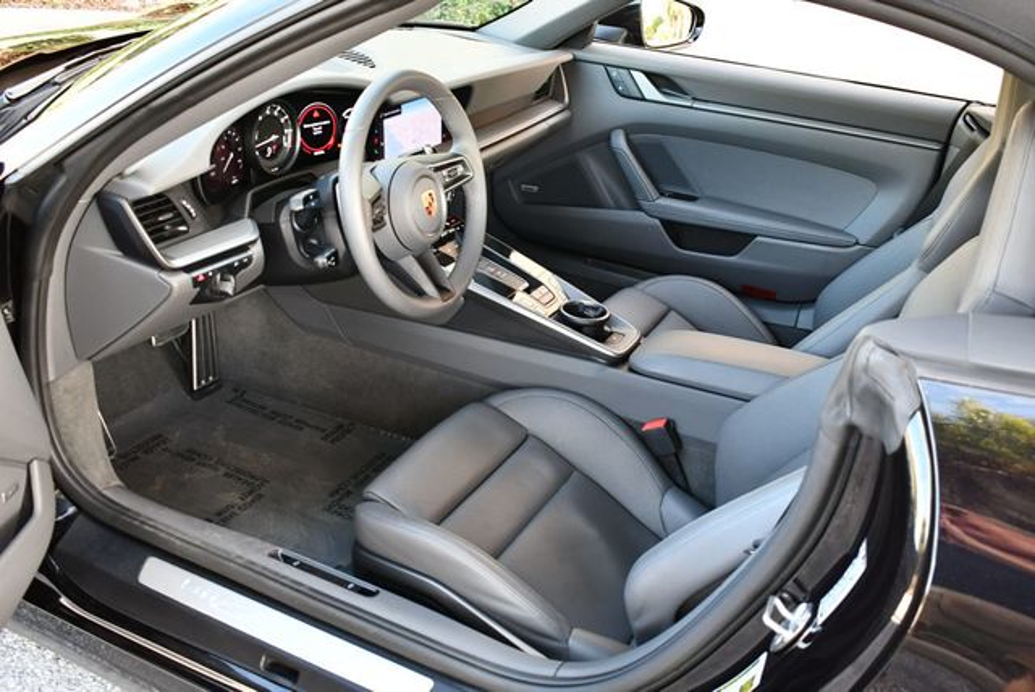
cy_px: 346
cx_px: 518
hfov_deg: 53.1
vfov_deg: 36.9
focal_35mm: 36
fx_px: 1036
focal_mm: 18
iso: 800
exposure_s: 1/125
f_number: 3.5
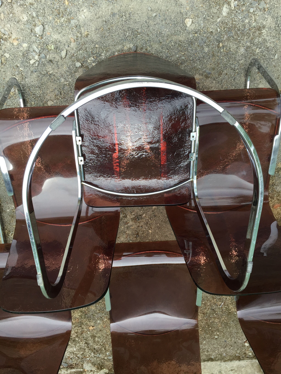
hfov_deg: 48.2
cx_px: 140
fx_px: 314
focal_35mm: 29
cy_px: 187
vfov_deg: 61.7
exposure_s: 1/488
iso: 32
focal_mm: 4.15
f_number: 2.2
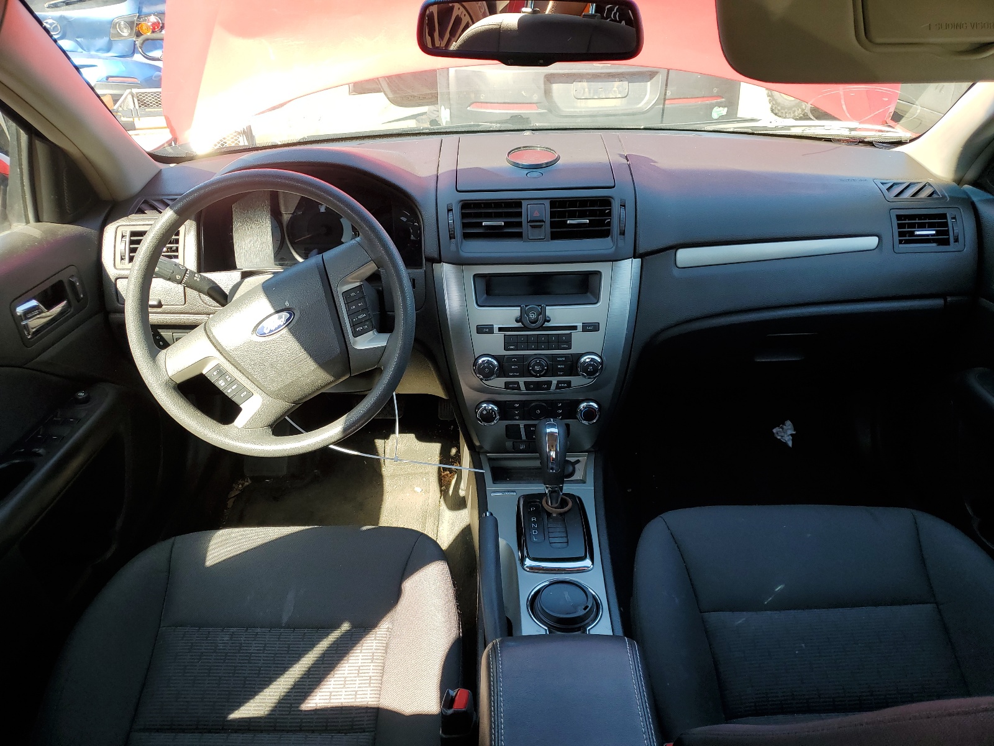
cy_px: 373
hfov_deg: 67.3
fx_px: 747
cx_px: 497
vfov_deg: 53.1
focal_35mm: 26
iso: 50
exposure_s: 1/278
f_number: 1.5
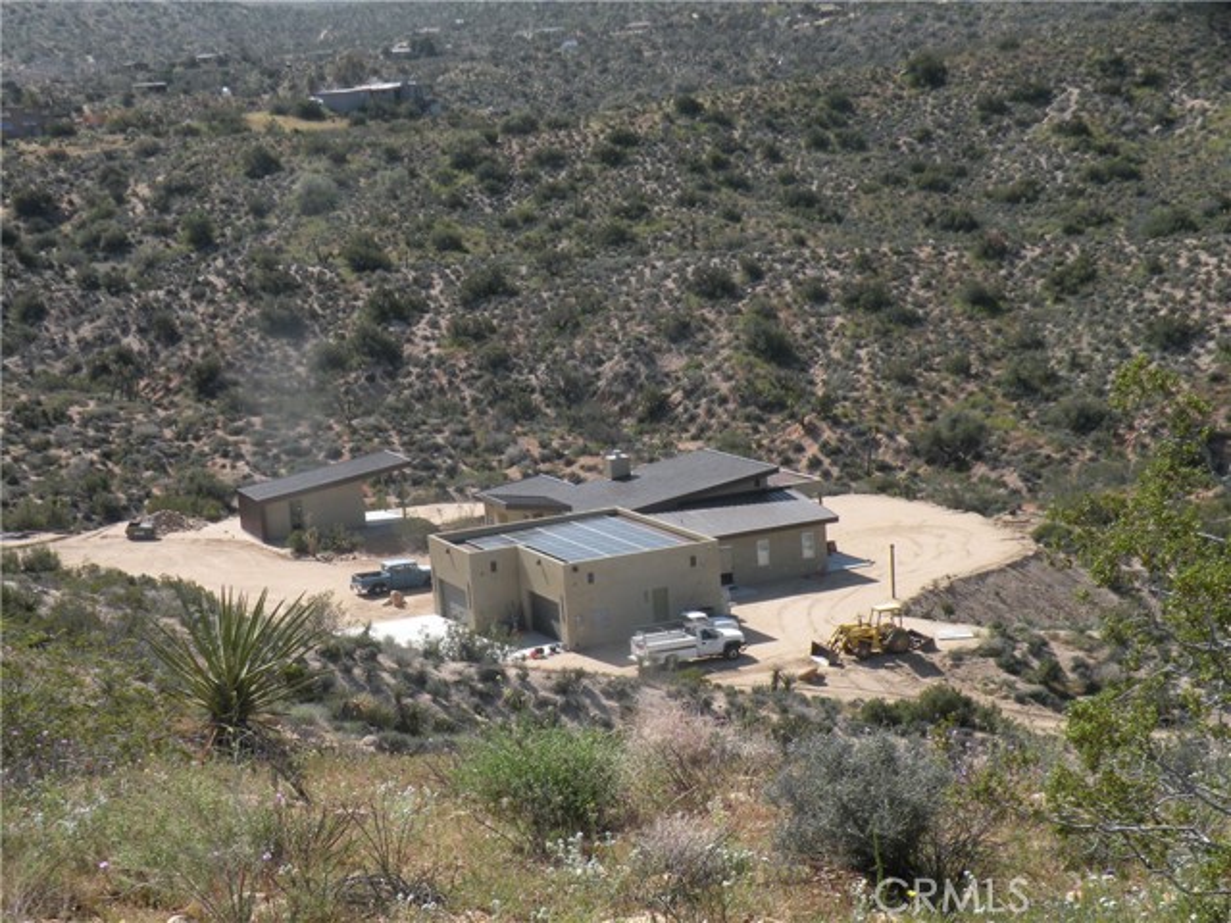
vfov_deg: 21.9
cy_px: 462
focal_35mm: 67
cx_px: 616
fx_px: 2383
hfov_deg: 29.0
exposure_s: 1/204
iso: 64
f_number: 6.3
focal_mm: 11.9
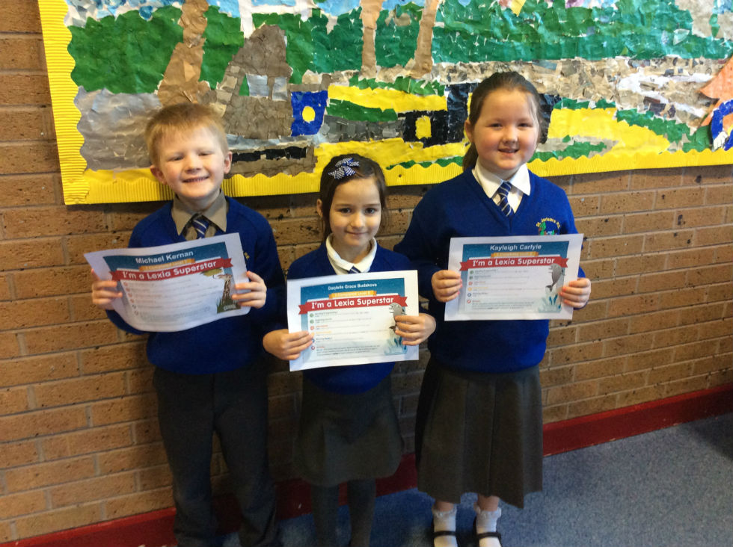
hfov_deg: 56.9
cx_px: 366
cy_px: 274
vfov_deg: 44.1
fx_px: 677
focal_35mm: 32
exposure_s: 1/25
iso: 160
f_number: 2.4
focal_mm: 3.3
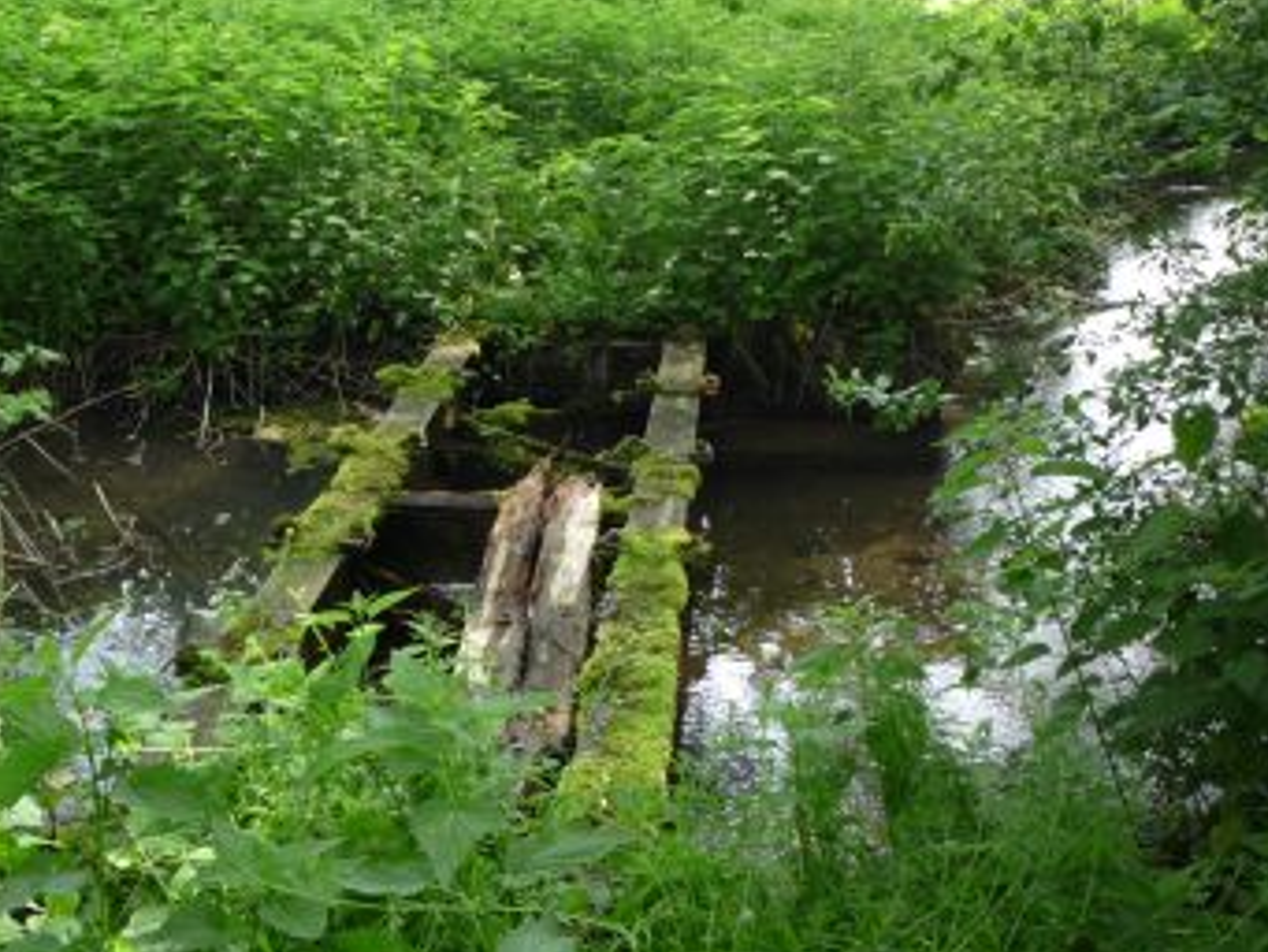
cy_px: 335
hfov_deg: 41.6
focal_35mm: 45
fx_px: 1649
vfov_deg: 32.0
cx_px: 439
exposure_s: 1/100
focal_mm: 5.2
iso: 100
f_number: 3.3
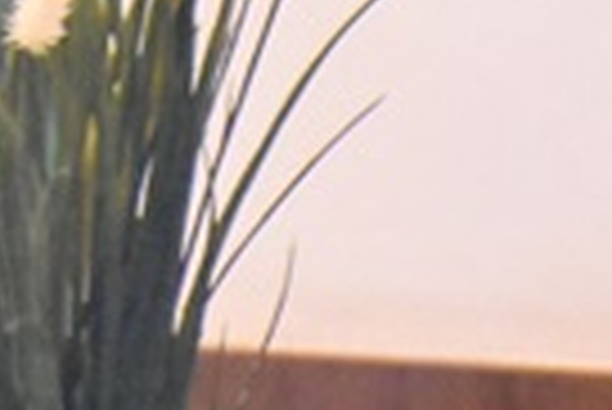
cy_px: -331
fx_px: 13478
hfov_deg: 2.6
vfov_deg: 1.7
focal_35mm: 792
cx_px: -891
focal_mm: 90
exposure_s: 1/20
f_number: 5.3
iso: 12800
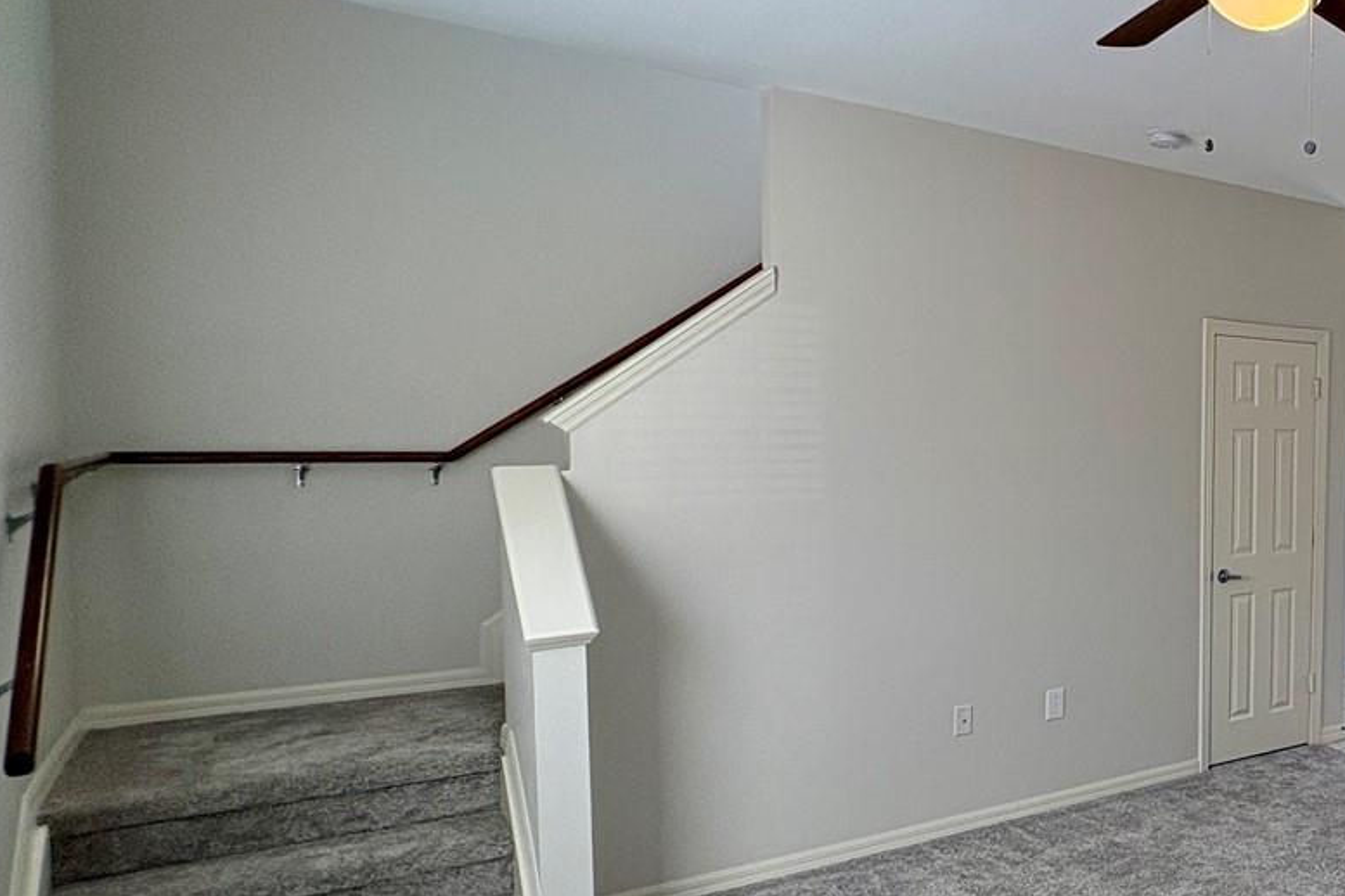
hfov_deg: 49.6
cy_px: 498
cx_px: 1366
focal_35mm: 30
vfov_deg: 43.5
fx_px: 1121
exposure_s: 1/135
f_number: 2.2
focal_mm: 2.22
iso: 64
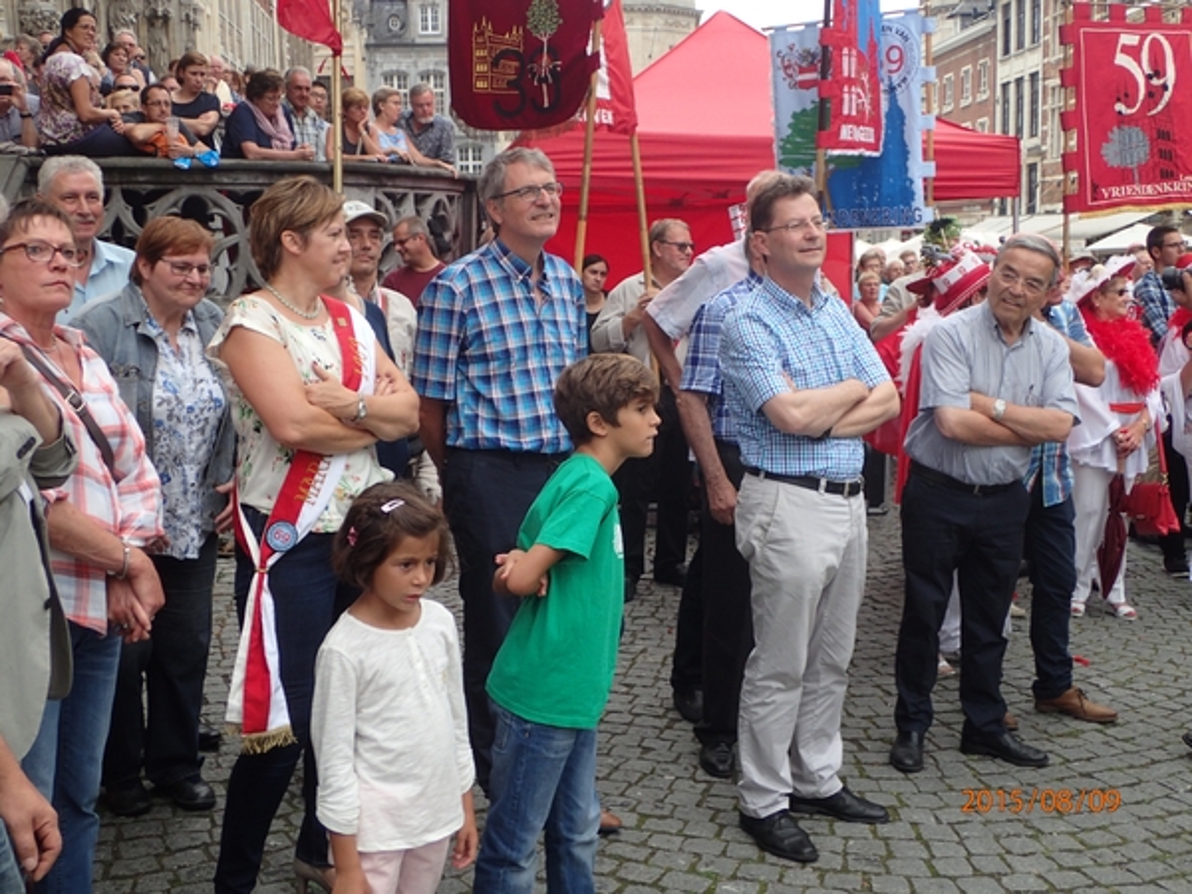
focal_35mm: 40
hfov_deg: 46.8
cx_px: 596
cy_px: 447
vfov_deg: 36.0
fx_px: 1377
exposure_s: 1/320
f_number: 2.8
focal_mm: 7.34
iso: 100
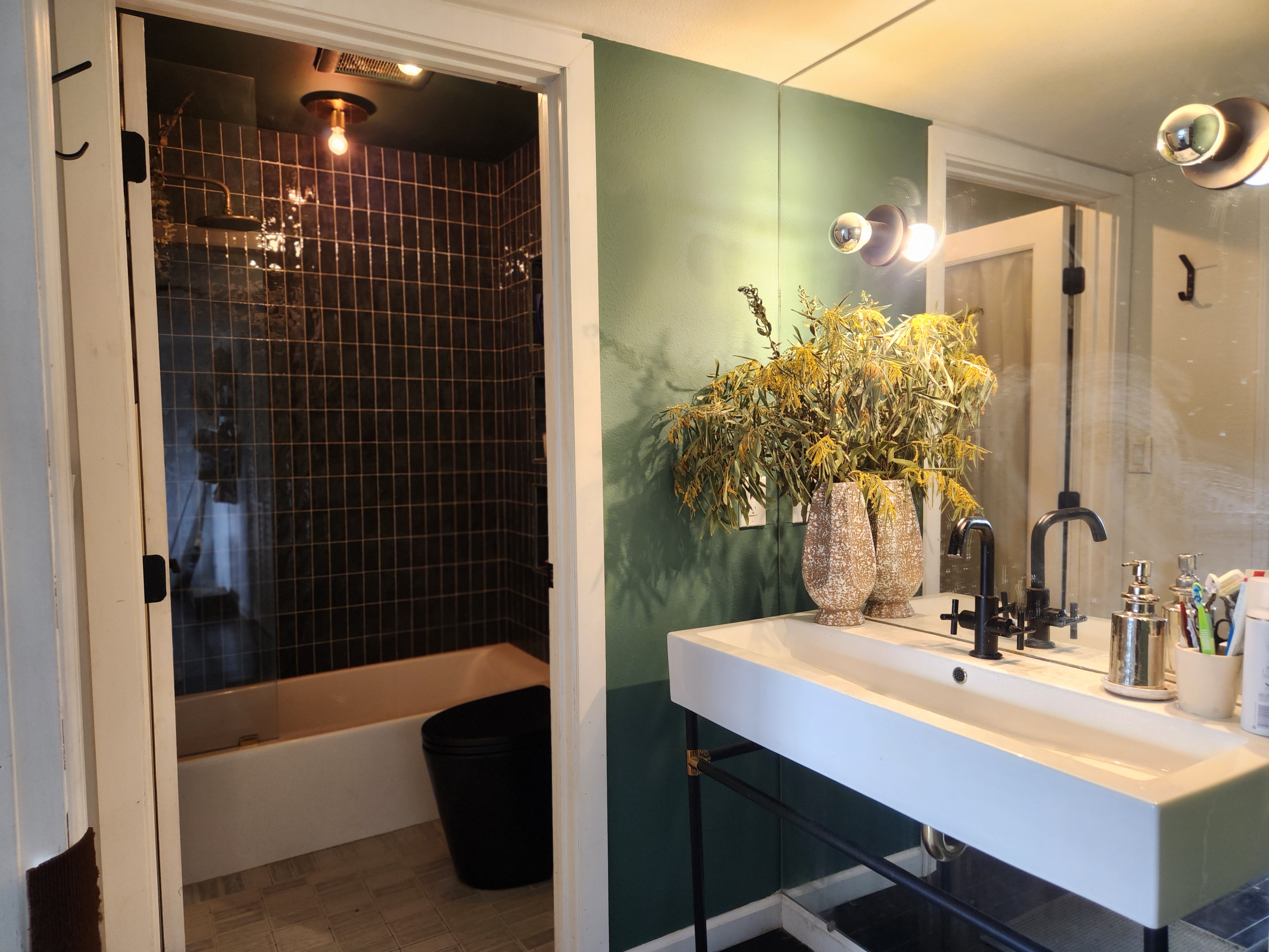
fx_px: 843
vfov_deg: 58.9
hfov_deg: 73.9
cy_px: 476
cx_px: 634
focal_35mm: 23
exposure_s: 1/30
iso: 250
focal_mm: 5.4
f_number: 1.8
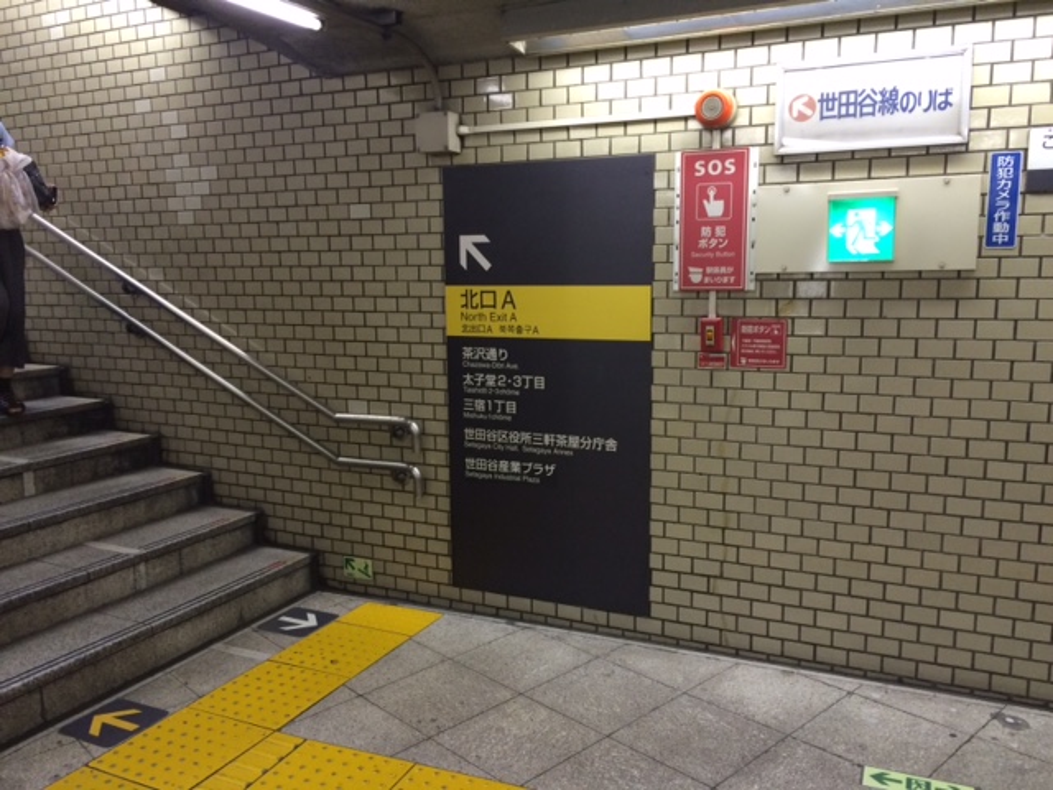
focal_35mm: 29
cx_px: 526
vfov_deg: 48.2
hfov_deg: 61.7
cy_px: 395
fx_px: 882
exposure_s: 1/33
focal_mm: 4.15
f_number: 2.2
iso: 80
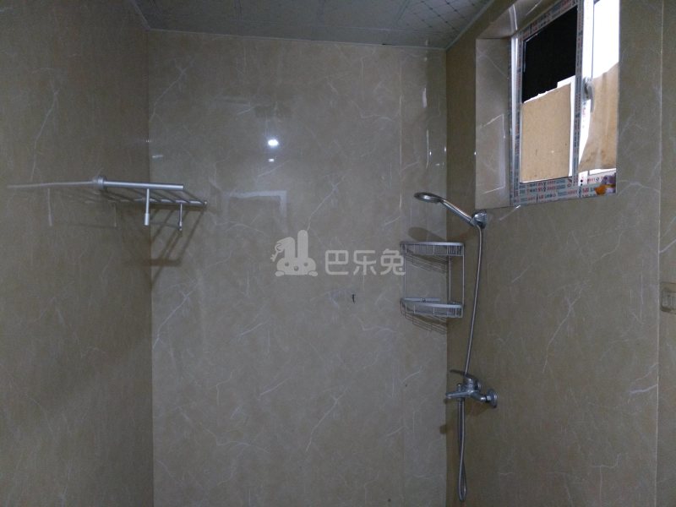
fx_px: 430
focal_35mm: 22
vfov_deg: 61.1
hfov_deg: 76.4
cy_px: 254
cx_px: 338
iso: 598
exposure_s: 1/16.7
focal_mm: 3.79
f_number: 2
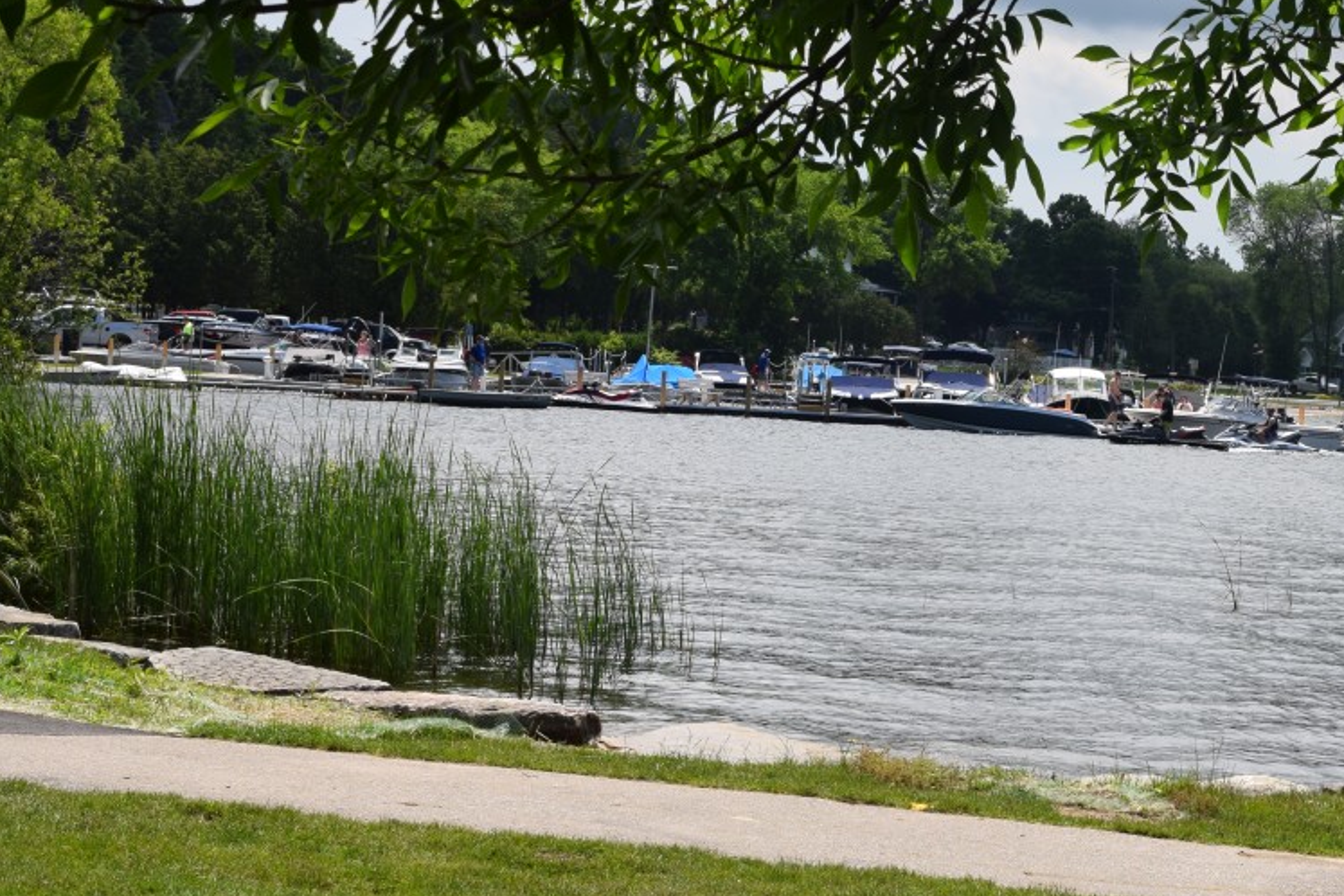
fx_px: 3543
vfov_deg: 14.4
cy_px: 367
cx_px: 1040
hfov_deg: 21.3
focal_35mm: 95
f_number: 10
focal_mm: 35
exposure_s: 1/400
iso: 200
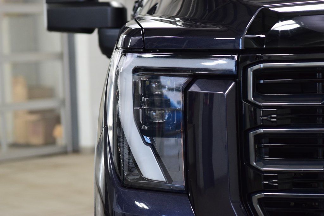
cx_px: 162
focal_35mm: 105
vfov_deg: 13.0
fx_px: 945
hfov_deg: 19.5
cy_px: 108
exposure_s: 1/125
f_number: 4
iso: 1600
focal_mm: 70
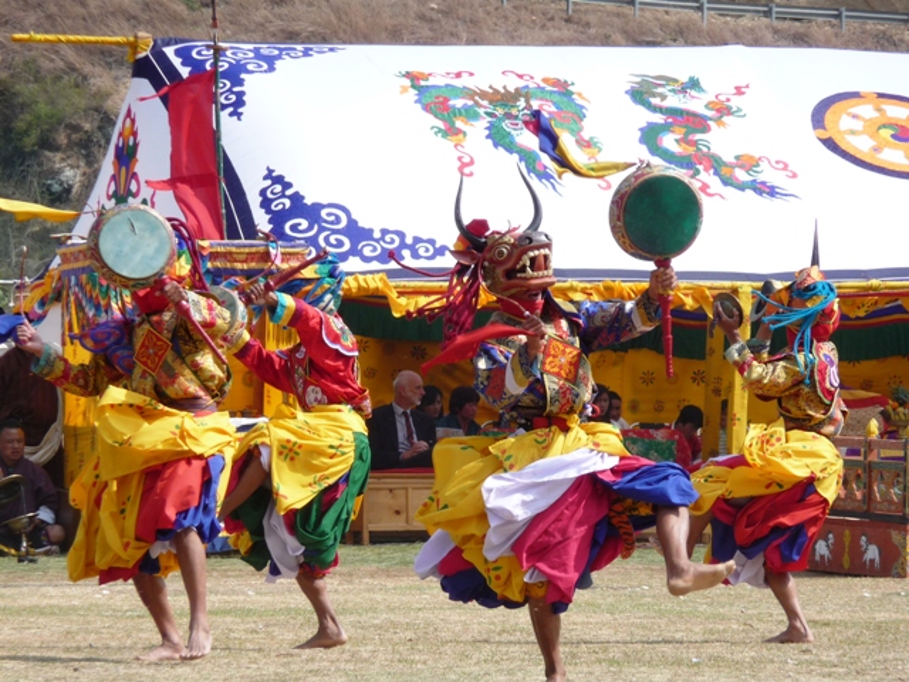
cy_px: 341
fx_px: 7353
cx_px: 454
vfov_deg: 5.3
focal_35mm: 280
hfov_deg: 7.1
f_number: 4.9
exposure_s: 1/400
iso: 100
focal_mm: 47
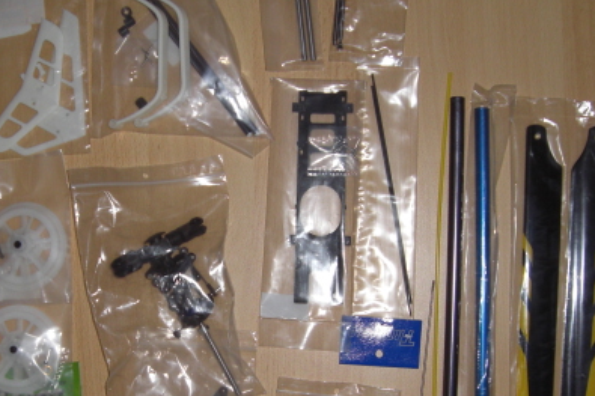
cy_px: 270
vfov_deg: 21.1
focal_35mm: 64
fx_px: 1057
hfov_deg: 31.4
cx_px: 243
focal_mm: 6.2
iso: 100
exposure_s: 1/60
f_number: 2.7
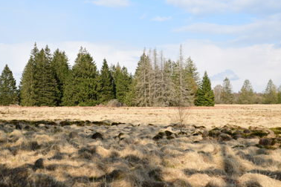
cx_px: 138
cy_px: 95
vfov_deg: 24.6
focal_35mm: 55
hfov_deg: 36.2
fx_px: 429
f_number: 4.5
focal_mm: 35
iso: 100
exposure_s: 1/500
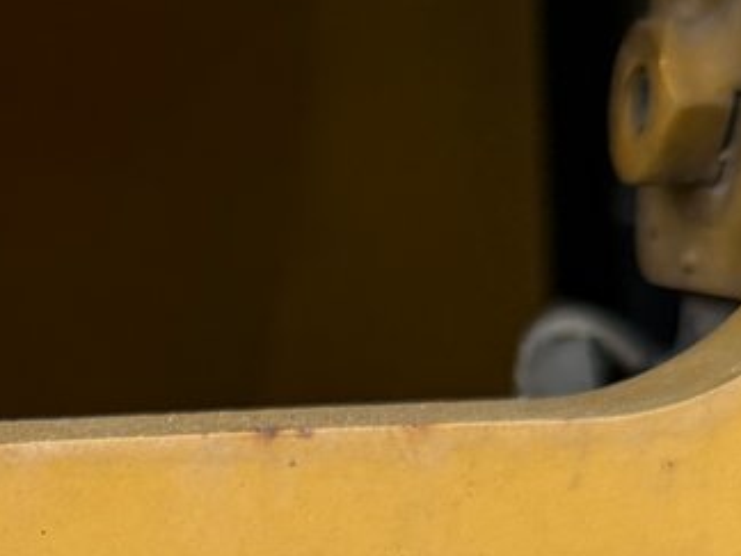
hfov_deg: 16.2
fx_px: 2398
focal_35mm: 112
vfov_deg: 12.5
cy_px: 871
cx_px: -337
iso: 100
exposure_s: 1/376
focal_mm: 6.76
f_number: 1.78
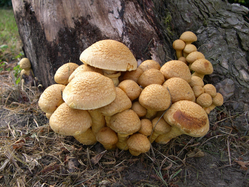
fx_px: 273
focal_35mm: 38
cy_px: 94
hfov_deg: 49.0
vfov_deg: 37.7
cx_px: 124
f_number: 2.8
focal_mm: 8
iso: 100
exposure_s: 1/134
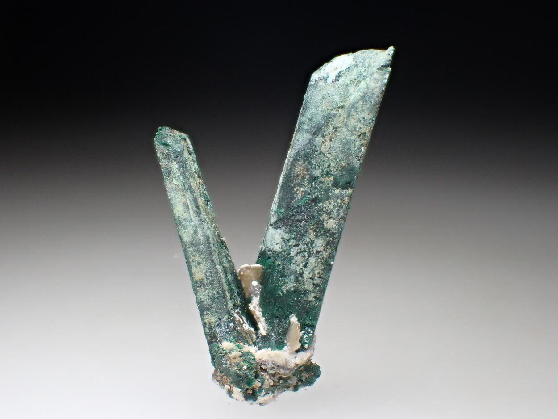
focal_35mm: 77
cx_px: 279
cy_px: 210
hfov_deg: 25.3
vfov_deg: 19.1
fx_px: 1241
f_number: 5.6
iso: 200
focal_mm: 13.65
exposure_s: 1/320
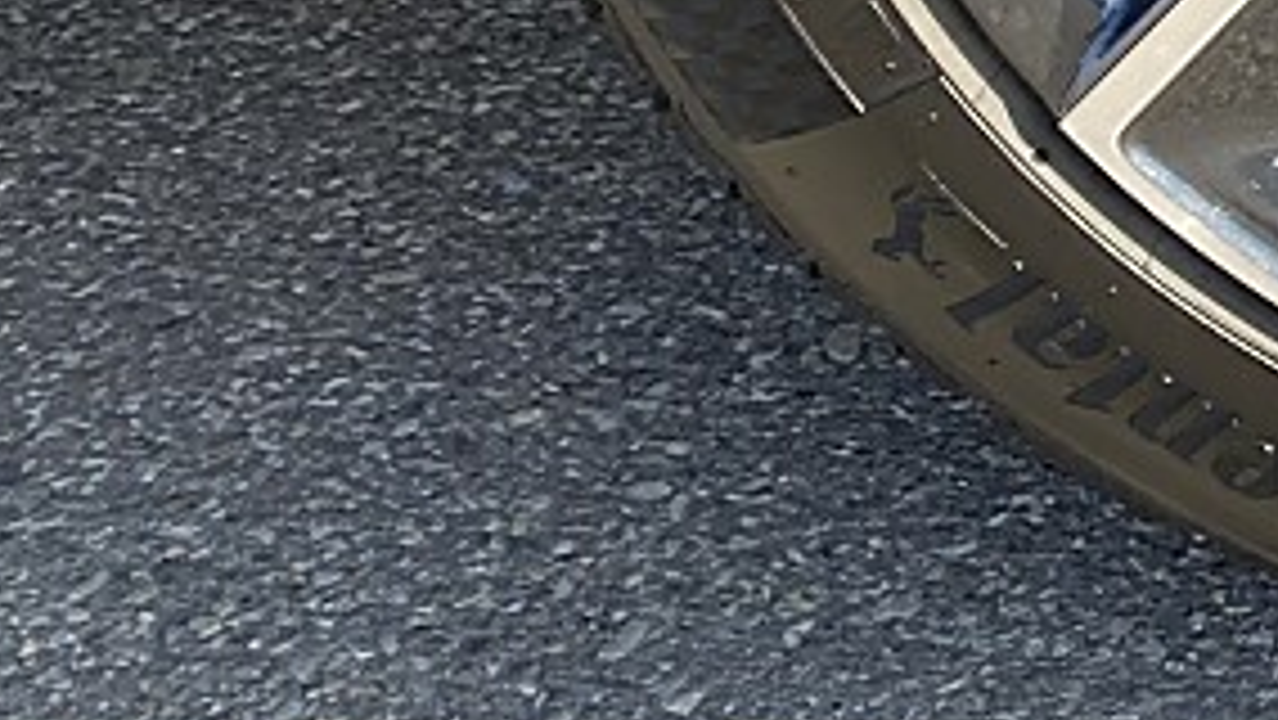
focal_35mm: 129
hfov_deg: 15.1
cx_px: 2052
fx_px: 4373
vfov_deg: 8.8
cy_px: -796
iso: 20
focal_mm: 3.99
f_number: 1.8
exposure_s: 1/274
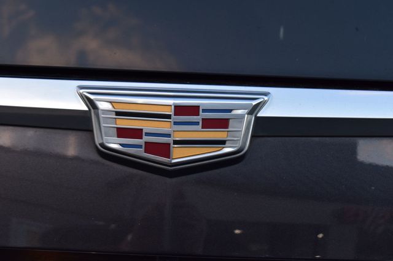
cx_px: 196
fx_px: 851
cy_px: 130
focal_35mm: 78
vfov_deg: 17.5
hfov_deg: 26.0
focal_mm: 52
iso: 400
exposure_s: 1/50
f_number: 8
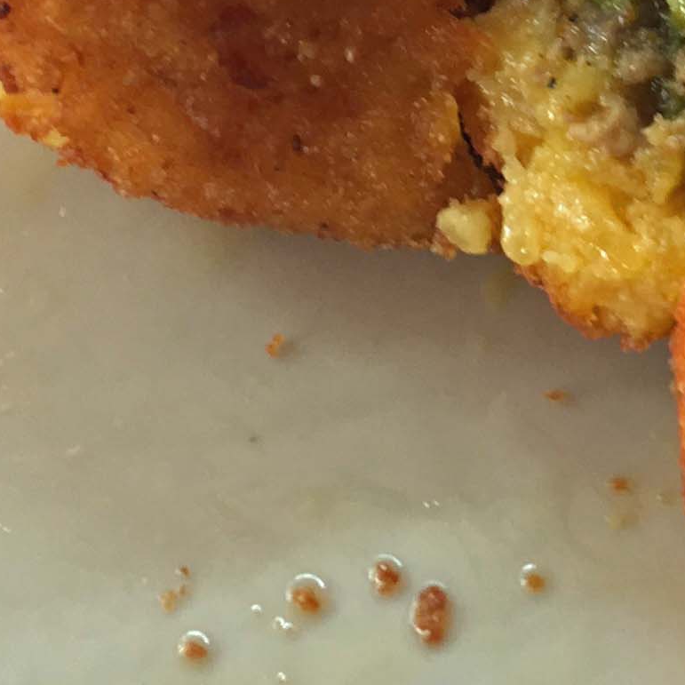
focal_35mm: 134
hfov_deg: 12.8
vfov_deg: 12.4
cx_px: 777
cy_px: -359
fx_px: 3000
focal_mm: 4.15
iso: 32
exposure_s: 1/33
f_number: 2.2
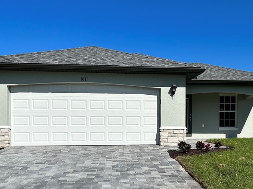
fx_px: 307
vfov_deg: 33.8
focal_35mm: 42
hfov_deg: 44.6
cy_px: 136
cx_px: 151
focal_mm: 5.7
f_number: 1.5
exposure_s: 1/8696
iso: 50
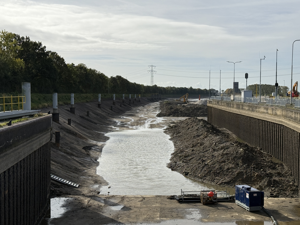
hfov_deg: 39.7
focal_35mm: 48
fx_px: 416
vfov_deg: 30.3
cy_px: 112
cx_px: 150
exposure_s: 1/8772
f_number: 1.78
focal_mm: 6.76
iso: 64
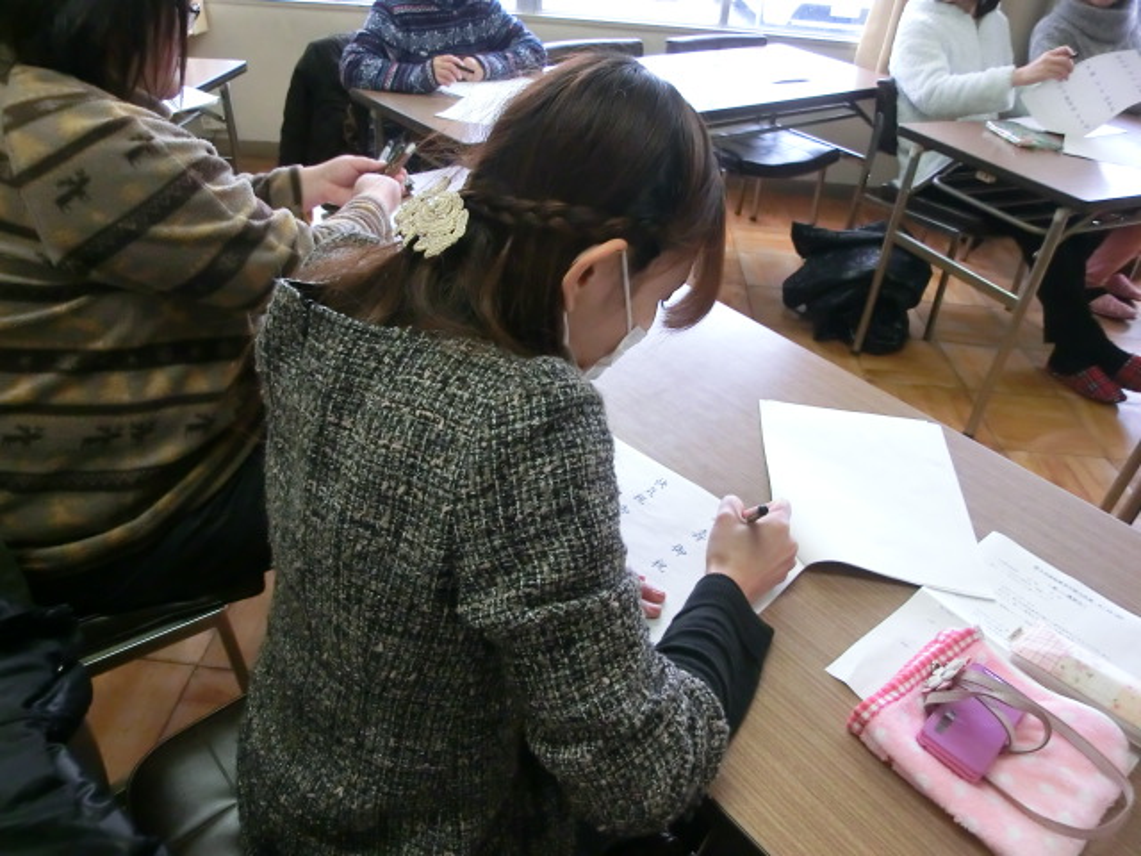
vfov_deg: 56.8
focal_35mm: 24
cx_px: 570
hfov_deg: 71.6
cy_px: 428
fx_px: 791
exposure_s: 1/60
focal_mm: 4.24
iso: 400
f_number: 3
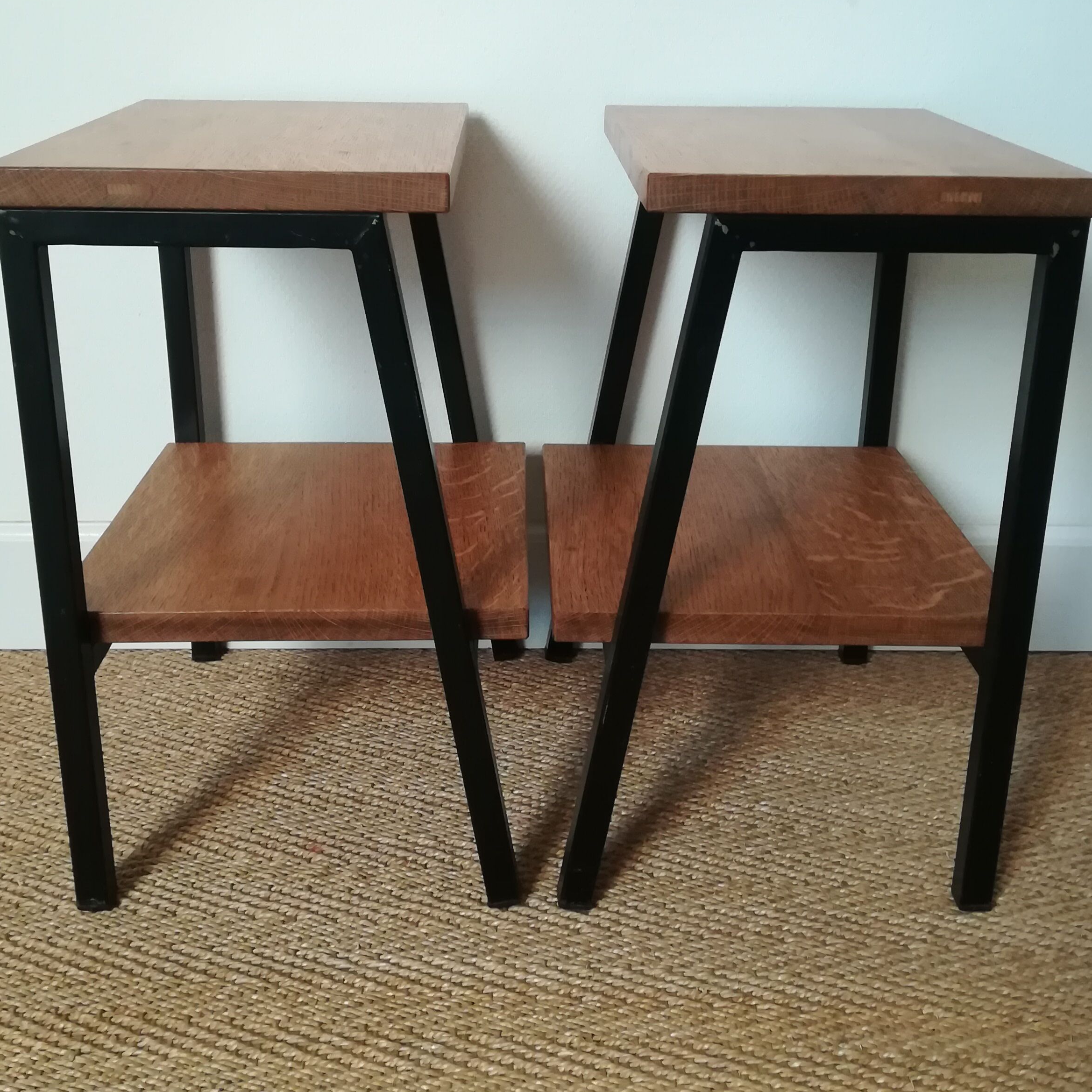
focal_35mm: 39
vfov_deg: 42.6
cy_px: 442
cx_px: 552
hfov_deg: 42.8
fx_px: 1392
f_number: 2.2
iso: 400
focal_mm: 3.83
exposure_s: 1/25
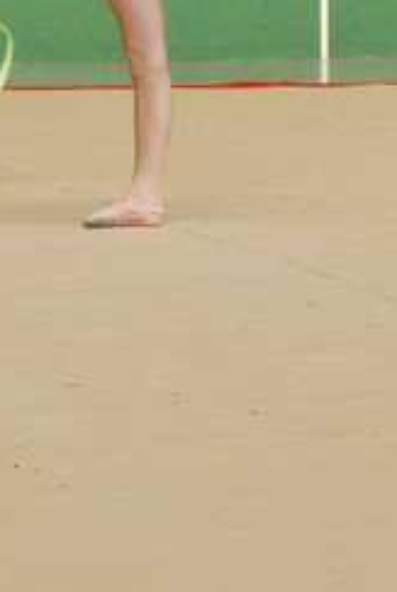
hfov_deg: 8.2
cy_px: 214
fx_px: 2767
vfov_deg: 12.2
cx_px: 84
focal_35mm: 168
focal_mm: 34
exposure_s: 1/125
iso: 1600
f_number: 7.1
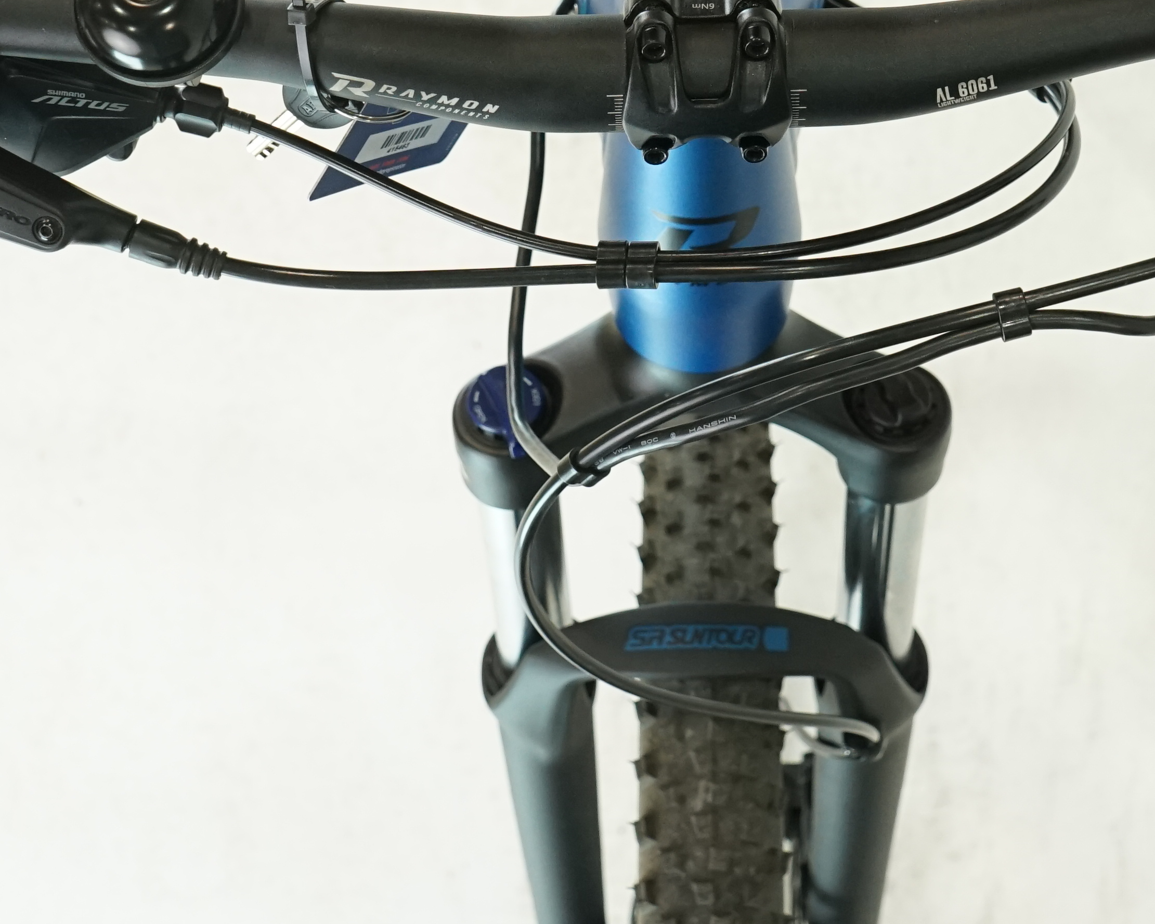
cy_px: 152
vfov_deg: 21.2
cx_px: 701
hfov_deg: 26.7
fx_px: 2427
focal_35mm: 71
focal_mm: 28
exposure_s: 1/200
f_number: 5.6
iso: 1600
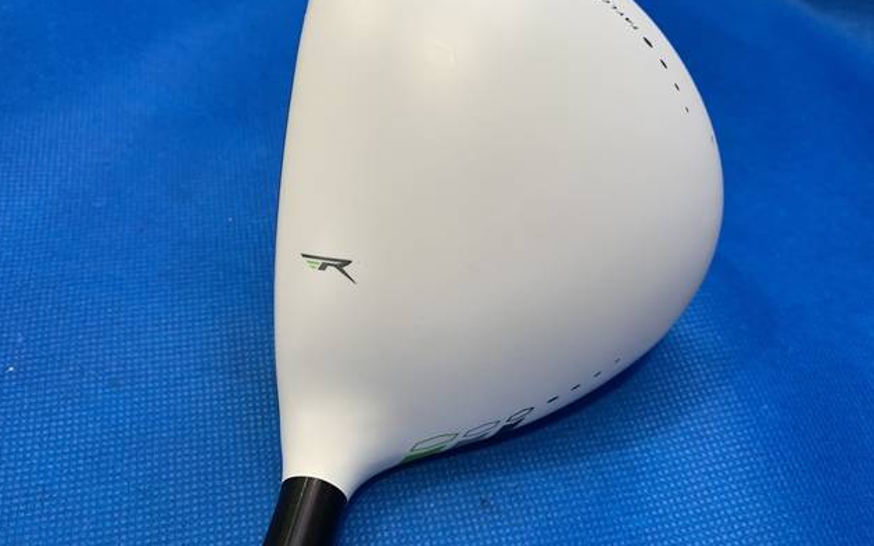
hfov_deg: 66.5
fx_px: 667
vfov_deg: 44.3
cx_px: 436
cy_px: 216
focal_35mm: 28
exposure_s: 1/120
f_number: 1.8
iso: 64
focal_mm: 4.25
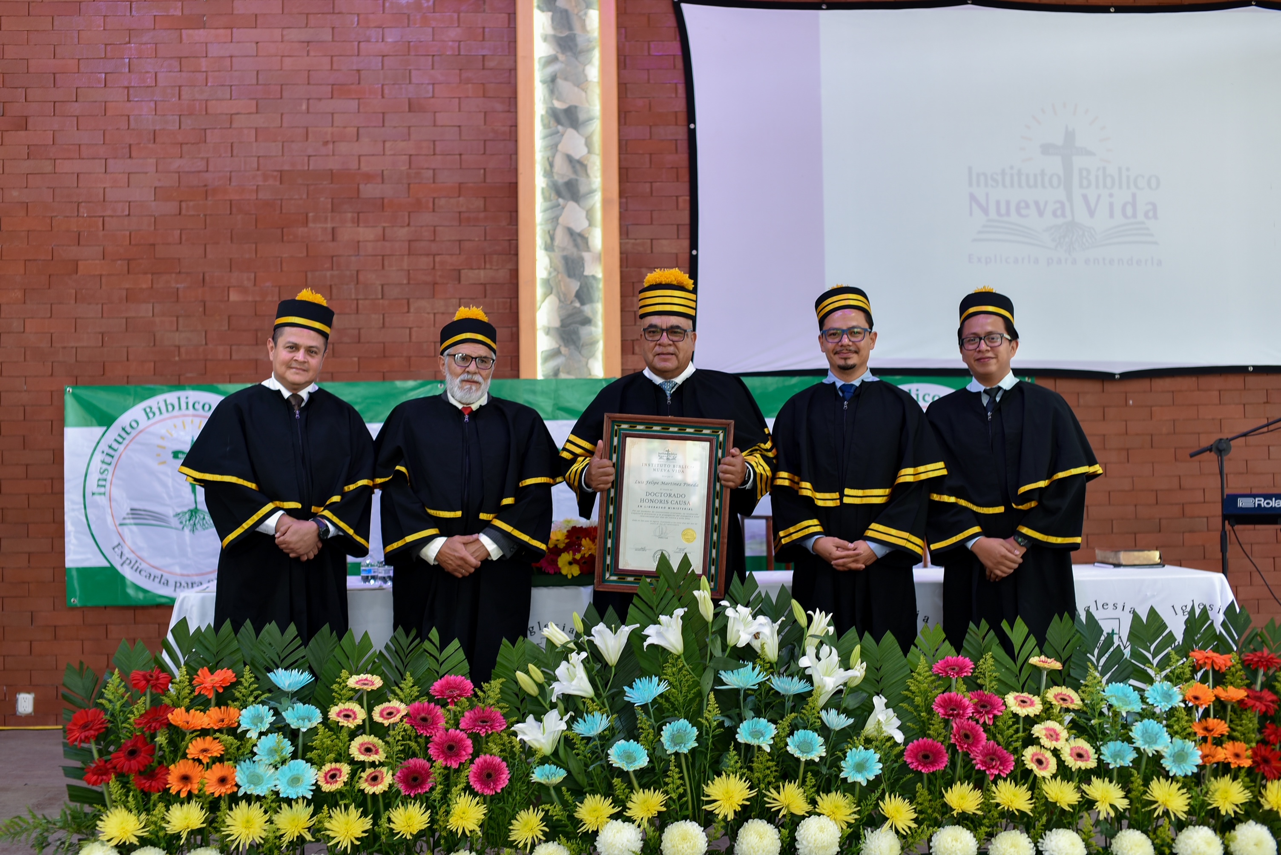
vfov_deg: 27.0
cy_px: 428
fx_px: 1780
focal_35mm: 50
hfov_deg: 39.6
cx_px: 640
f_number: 2.8
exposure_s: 1/100
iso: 200
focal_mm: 50
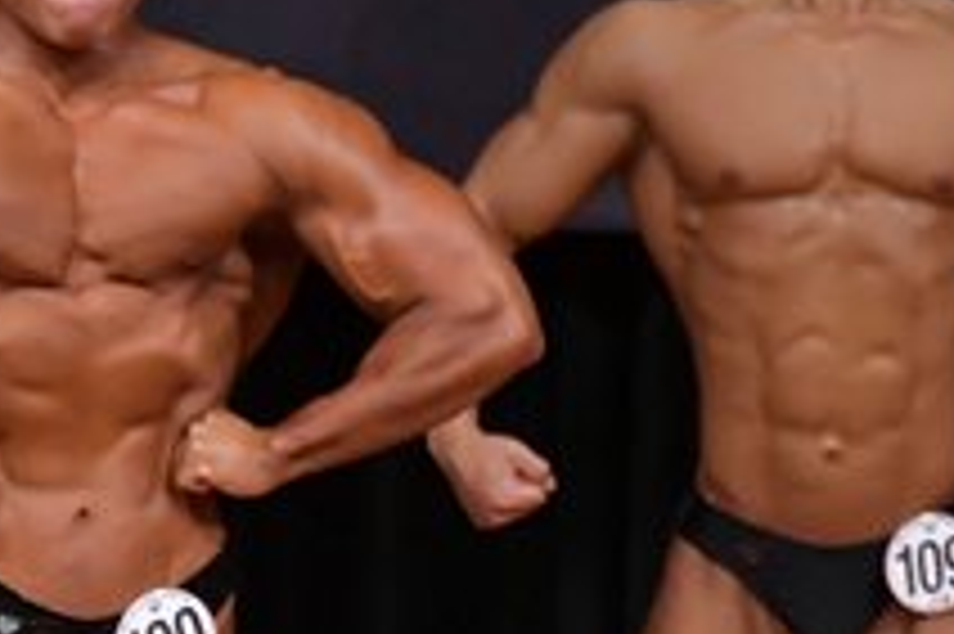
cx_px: 808
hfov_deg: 2.0
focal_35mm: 1041
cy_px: 706
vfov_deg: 1.3
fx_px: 27564
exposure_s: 1/400
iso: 4000
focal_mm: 190
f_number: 5.6
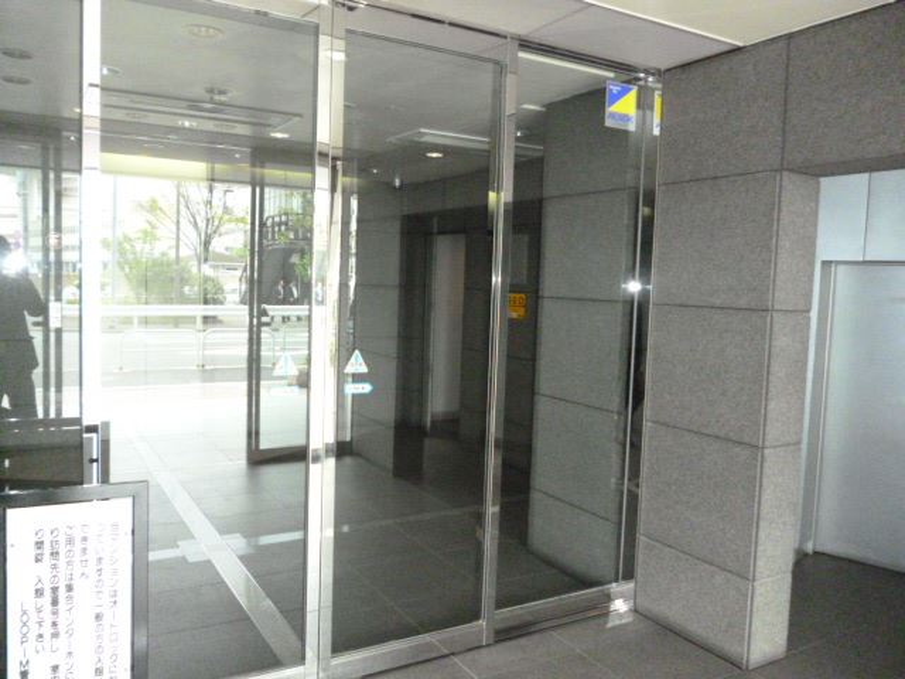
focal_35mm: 28
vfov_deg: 49.7
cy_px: 340
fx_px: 732
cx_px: 452
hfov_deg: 63.4
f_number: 3.1
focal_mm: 5
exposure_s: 1/125
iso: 1250
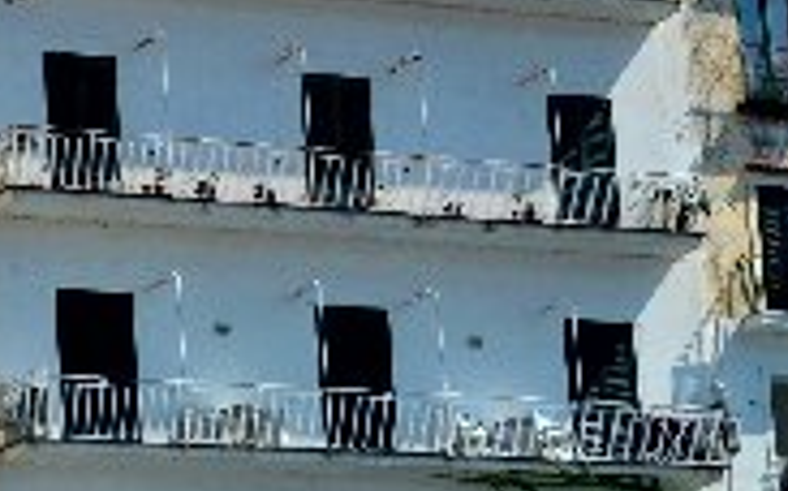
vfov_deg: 5.7
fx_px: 4870
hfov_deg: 9.2
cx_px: 375
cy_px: -43
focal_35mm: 227
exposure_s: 1/125
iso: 125
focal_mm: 34
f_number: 11
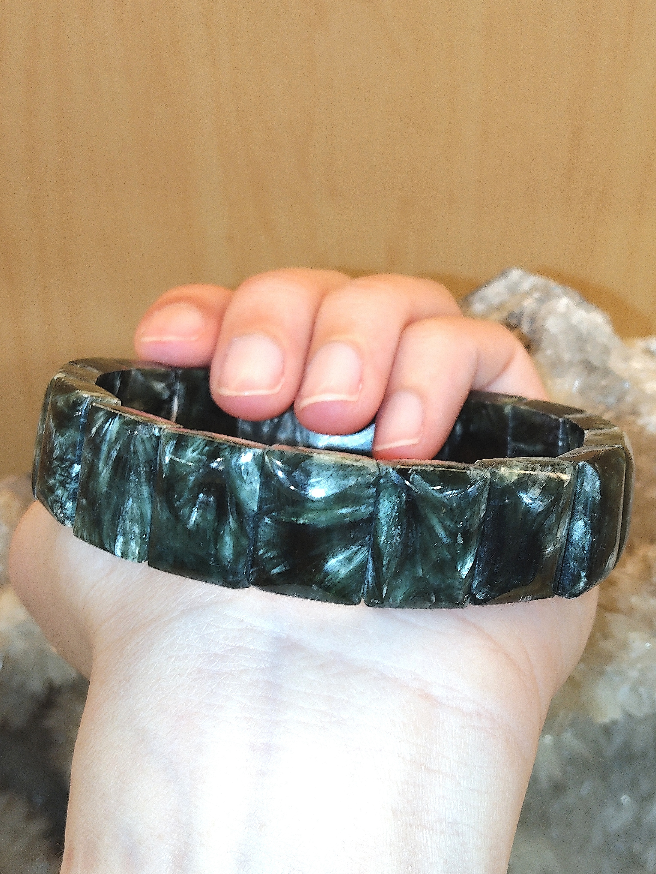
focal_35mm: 50
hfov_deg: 29.1
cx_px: 328
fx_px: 1263
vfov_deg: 38.2
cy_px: 437
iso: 192
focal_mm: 4.15
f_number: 1.8
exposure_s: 1/33.3
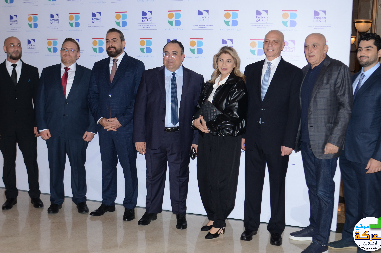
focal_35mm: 39
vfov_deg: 34.0
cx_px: 189
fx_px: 412
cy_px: 117
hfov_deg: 49.6
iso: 400
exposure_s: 1/250
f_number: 4.5
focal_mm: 24
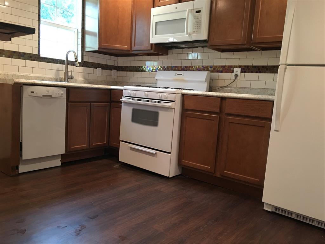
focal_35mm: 29
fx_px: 272
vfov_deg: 48.2
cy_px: 122
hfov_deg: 61.7
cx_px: 162
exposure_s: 1/15
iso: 100
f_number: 2.2
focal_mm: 4.15
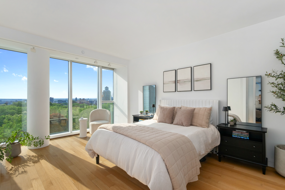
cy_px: 95
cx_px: 142
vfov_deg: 77.3
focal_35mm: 15
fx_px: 119
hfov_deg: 100.4
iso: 200
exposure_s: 1/13
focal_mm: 10
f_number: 11
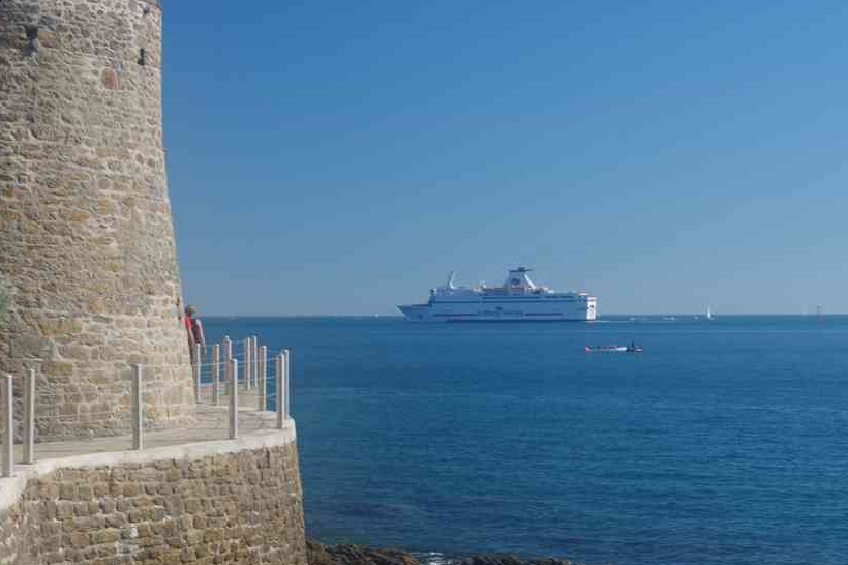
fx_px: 1851
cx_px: 457
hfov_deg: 25.8
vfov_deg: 17.3
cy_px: 309
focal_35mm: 79
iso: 200
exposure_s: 1/100
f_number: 11
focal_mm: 43
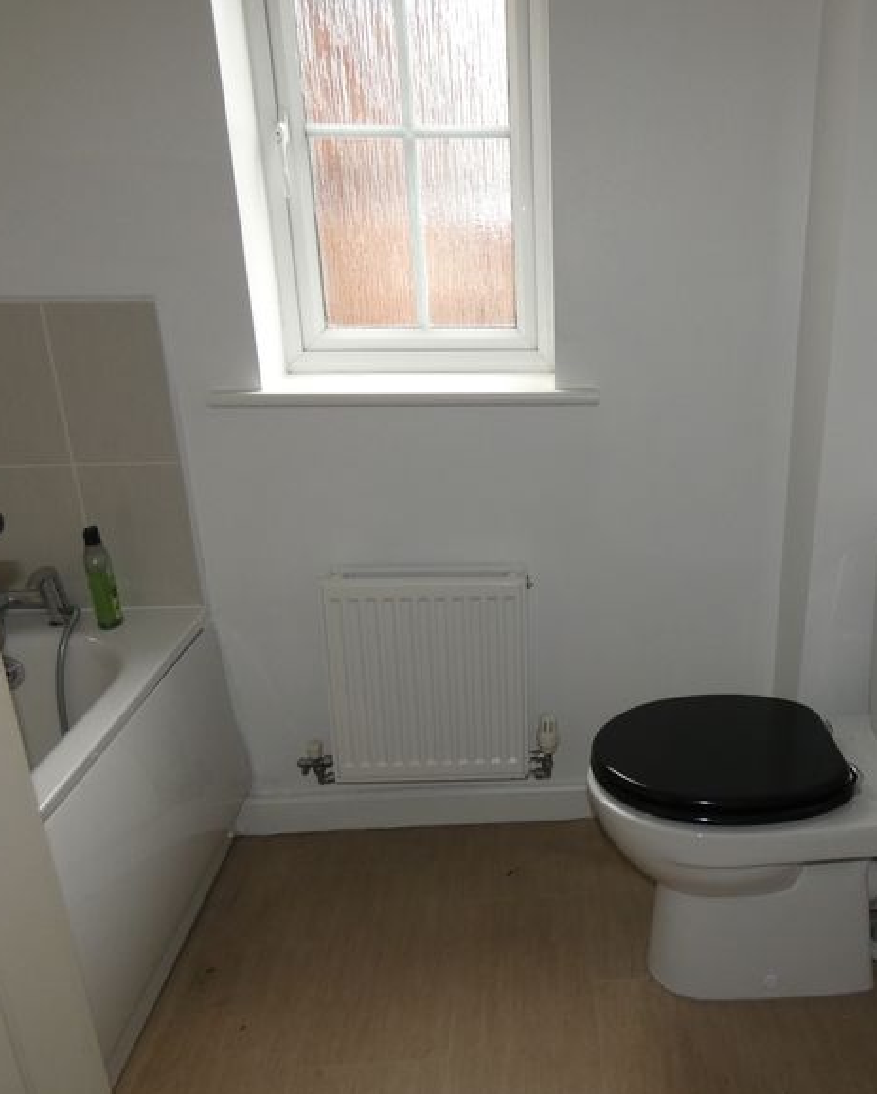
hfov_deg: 51.7
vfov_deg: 64.0
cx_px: 616
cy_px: 566
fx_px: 875
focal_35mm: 27
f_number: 2.8
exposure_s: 1/60
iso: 200
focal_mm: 3.6
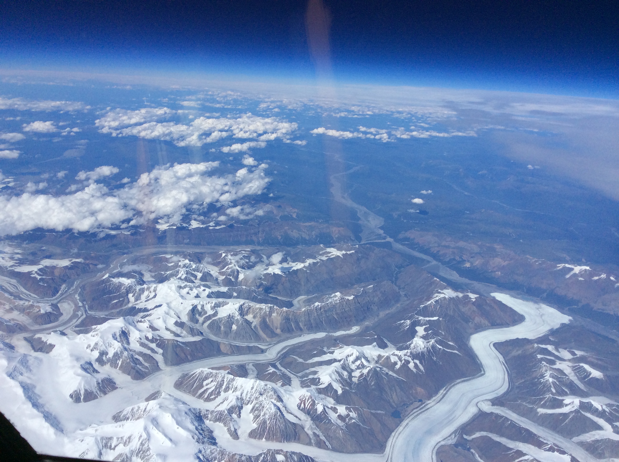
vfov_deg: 42.8
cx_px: 310
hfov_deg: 55.4
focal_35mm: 33
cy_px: 231
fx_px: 589
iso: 40
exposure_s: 1/5208
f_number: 2.4
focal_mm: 3.3
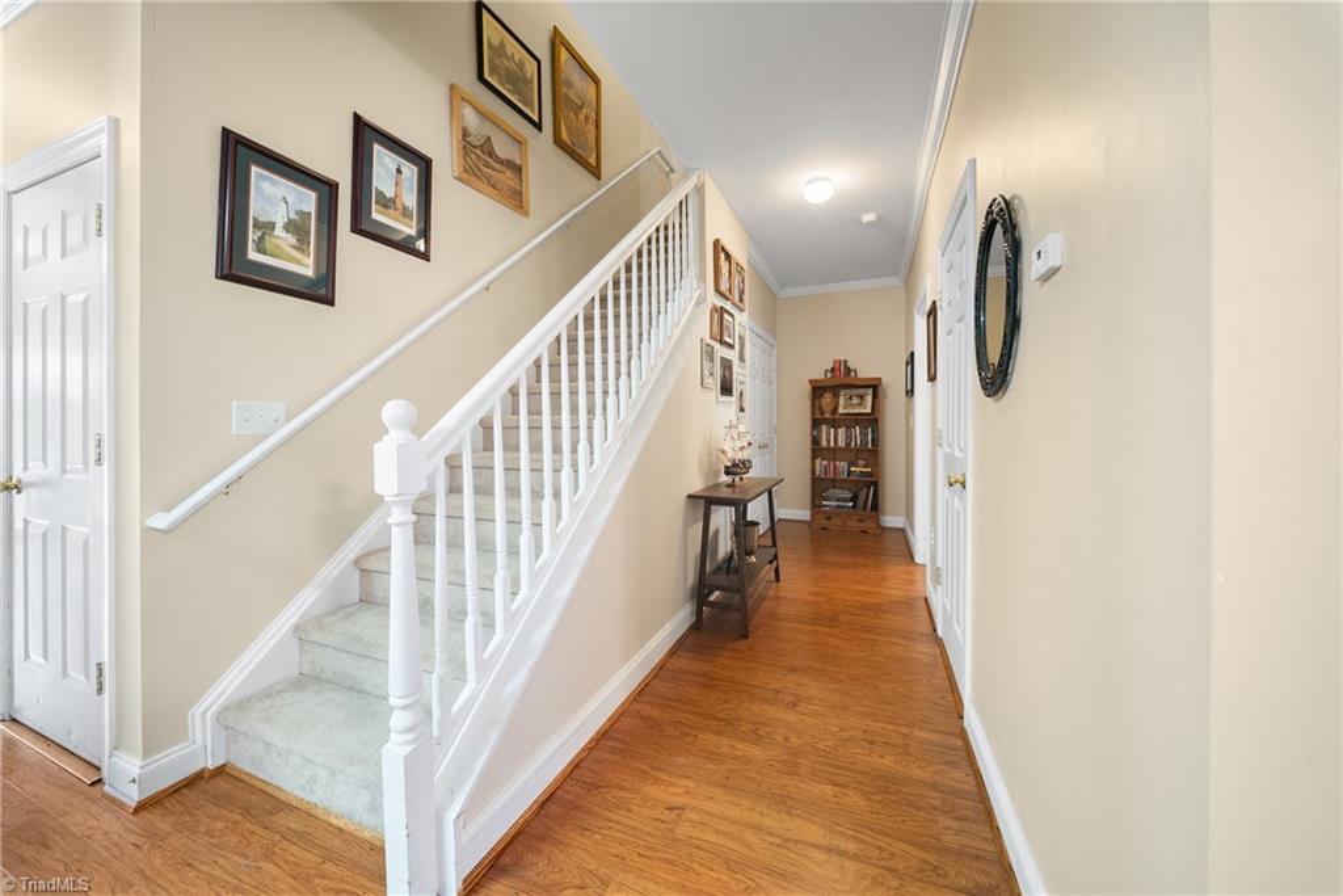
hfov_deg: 112.6
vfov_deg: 90.0
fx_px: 448
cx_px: 672
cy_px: 448
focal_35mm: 12
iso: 250
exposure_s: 2
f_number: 9
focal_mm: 12
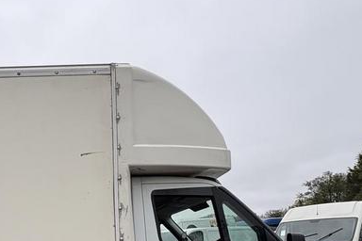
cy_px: 234
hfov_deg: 51.2
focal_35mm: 34
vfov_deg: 35.6
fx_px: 342
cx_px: 58
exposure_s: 1/405
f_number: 2.2
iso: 40
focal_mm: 2.22
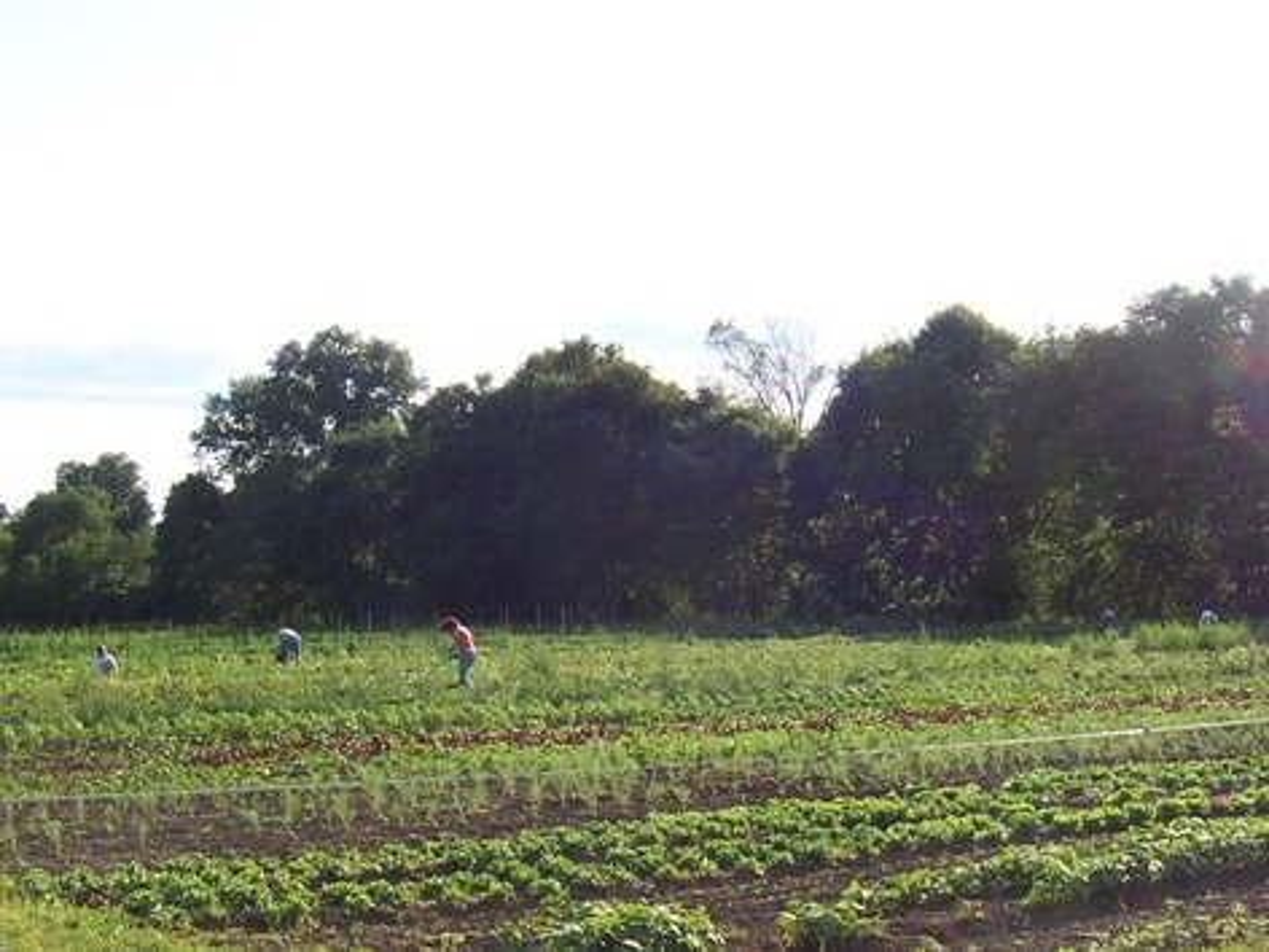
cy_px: 476
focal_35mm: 37
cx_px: 634
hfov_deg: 50.1
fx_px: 1356
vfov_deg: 38.7
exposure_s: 1/350
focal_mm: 5.6
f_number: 5.6
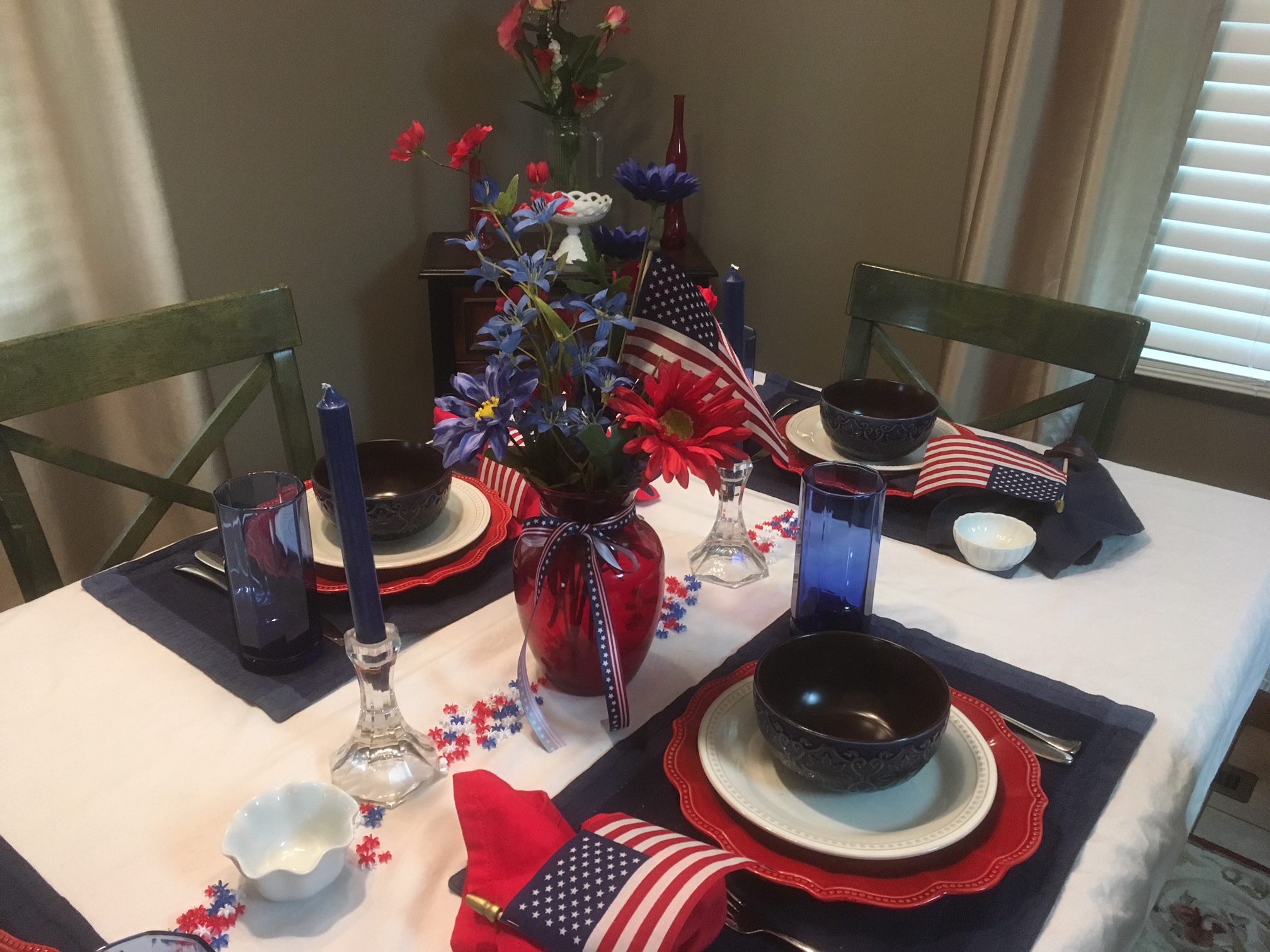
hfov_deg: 61.7
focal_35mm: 29
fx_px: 1064
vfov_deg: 48.2
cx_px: 635
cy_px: 476
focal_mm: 4.15
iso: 160
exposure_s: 1/30
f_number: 2.2
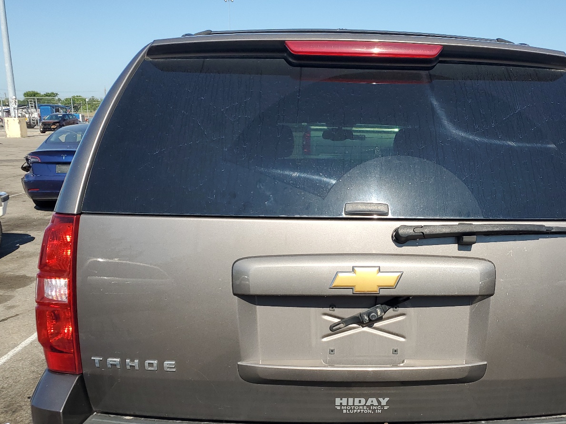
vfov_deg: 40.4
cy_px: 266
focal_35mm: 35
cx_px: 350
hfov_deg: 52.1
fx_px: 572
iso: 50
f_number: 1.5
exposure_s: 1/2500
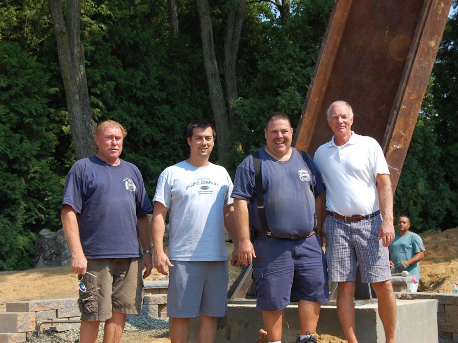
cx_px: 245
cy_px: 172
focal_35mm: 69
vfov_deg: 21.3
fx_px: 913
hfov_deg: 28.1
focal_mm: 42
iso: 200
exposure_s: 1/320
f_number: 9
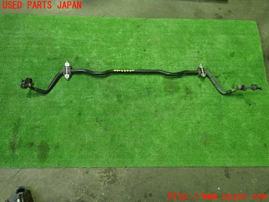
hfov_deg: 60.0
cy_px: 101
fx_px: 233
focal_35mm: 30
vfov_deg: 46.8
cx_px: 134
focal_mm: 5.4
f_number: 2.3
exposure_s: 1/30
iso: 640
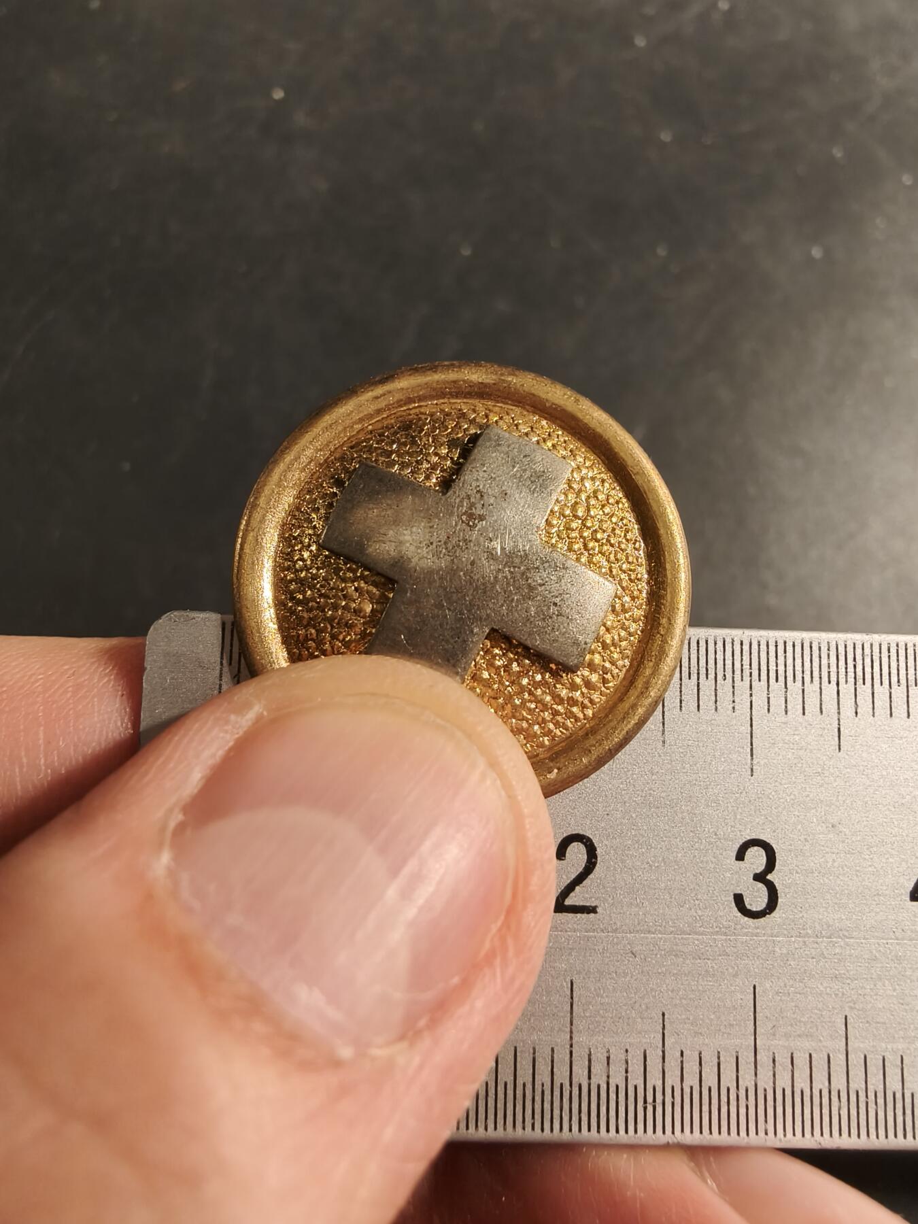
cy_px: 612
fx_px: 813
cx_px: 459
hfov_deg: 58.9
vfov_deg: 73.9
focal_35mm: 23
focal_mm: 2.32
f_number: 2
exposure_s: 1/74.1
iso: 250
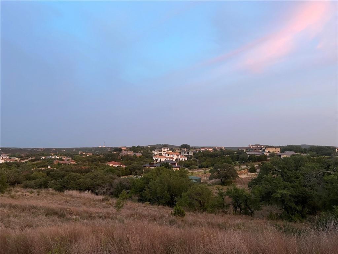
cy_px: 127
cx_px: 169
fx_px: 254
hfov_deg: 67.3
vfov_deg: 53.1
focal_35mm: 26
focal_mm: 5.7
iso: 125
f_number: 1.5
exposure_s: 1/42
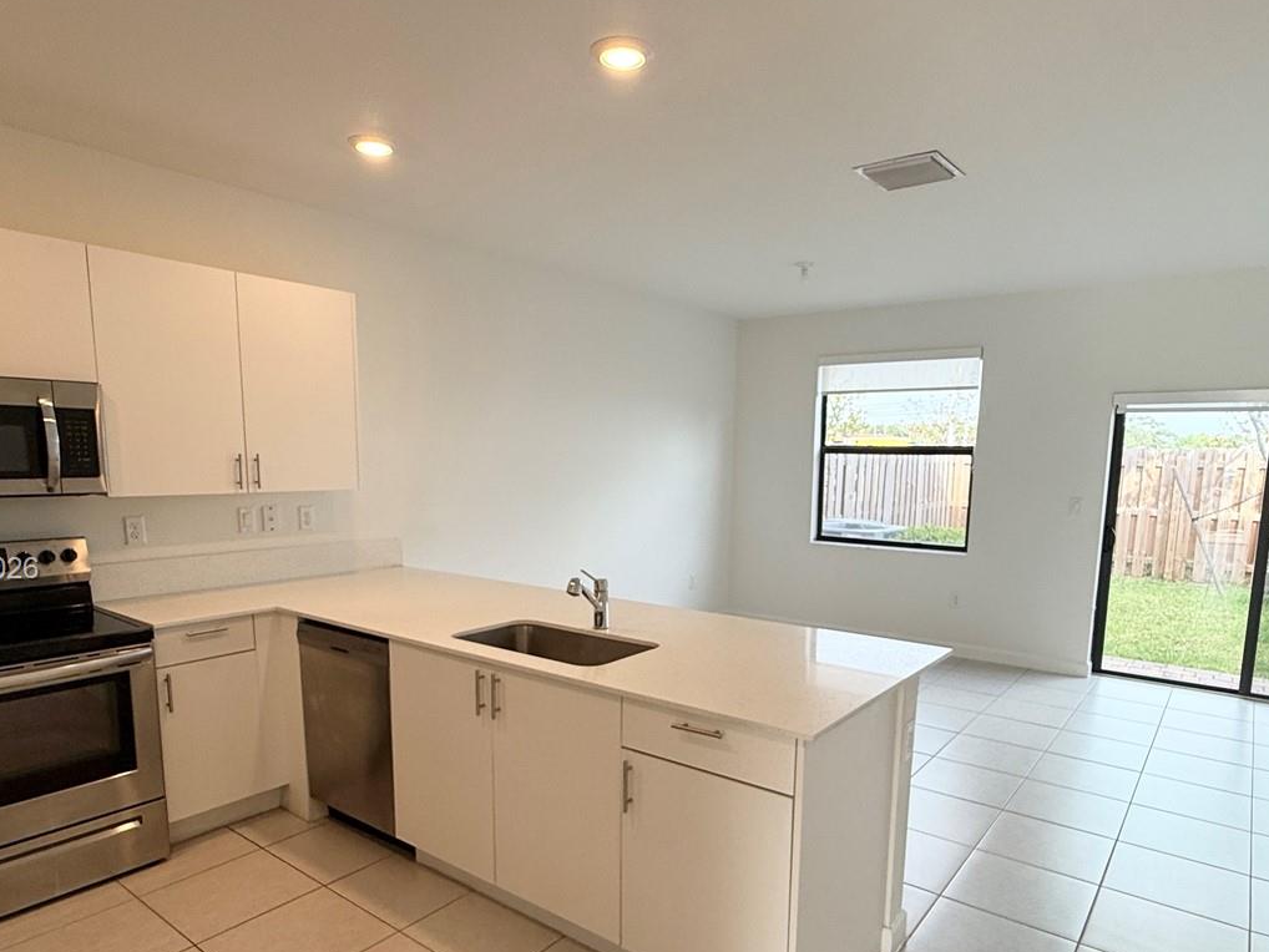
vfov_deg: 60.6
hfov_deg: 76.4
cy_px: 571
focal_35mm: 22
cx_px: 648
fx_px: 807
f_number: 2.2
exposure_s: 1/120
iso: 50
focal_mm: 2.22
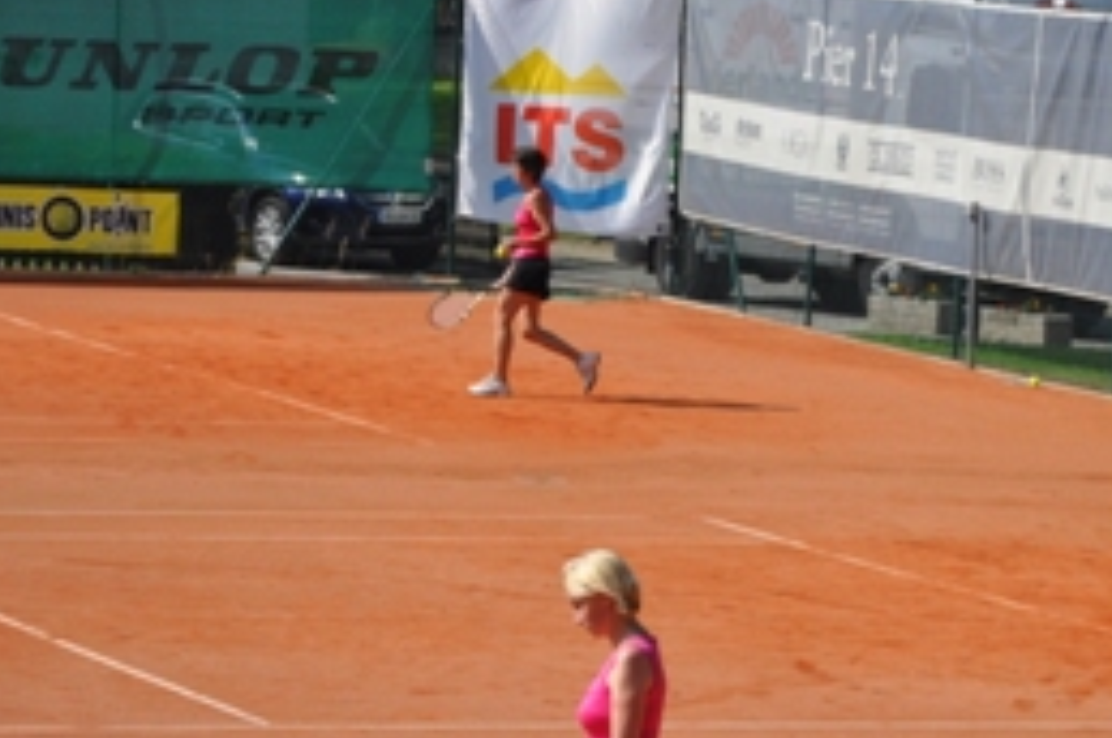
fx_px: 7373
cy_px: 502
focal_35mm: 239
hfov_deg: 8.6
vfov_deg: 5.7
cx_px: 781
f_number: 6.3
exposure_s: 1/1600
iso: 400
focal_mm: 92
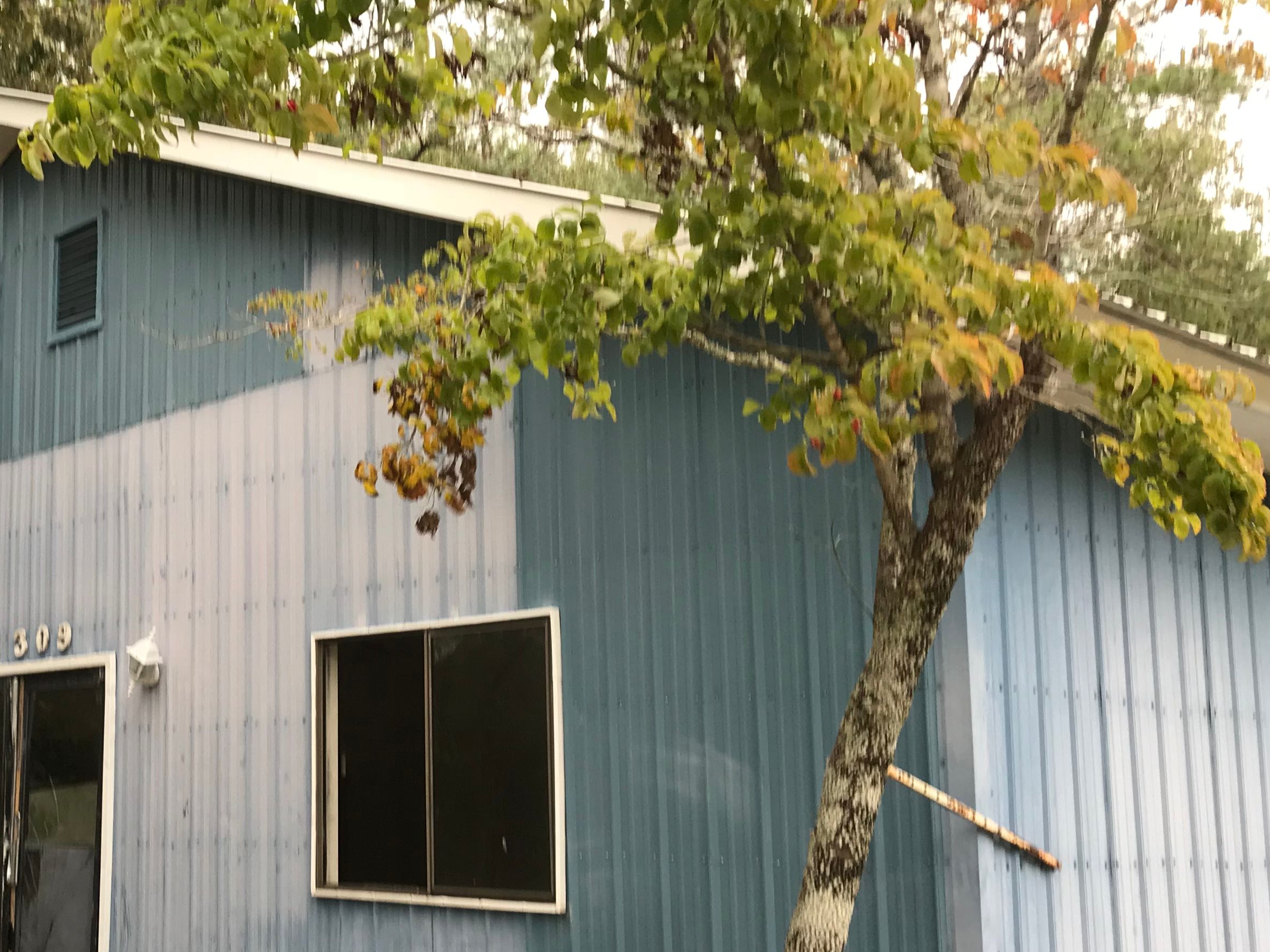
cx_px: 266
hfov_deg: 38.3
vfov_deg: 30.2
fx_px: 1761
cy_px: 566
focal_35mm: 48
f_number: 1.8
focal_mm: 3.99
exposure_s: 1/40
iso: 25
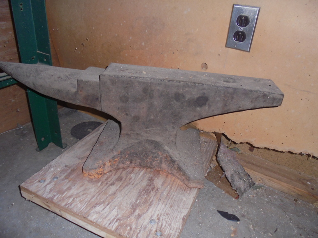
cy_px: 119
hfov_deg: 67.3
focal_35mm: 26
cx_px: 159
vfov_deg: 53.1
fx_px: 239
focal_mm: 4.6
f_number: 3.5
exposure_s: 1/30
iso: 200
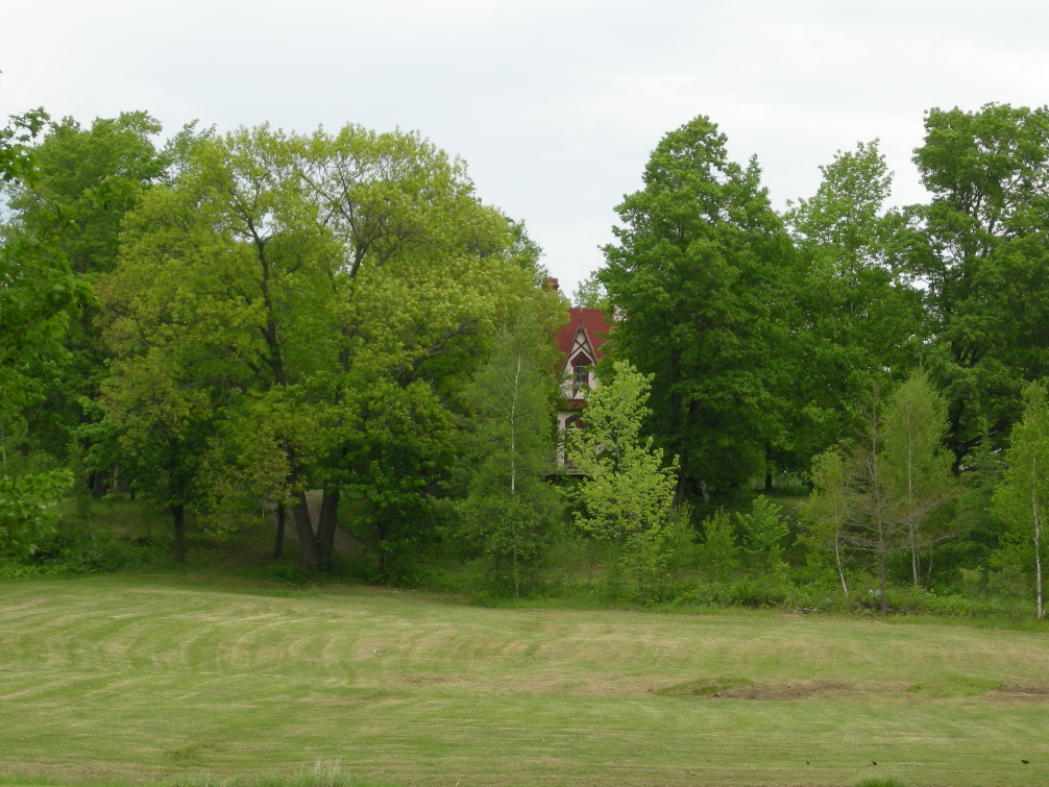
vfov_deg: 11.3
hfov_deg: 15.0
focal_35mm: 131
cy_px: 494
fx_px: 3971
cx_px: 610
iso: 64
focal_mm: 21.5
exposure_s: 1/63.3
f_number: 4.7
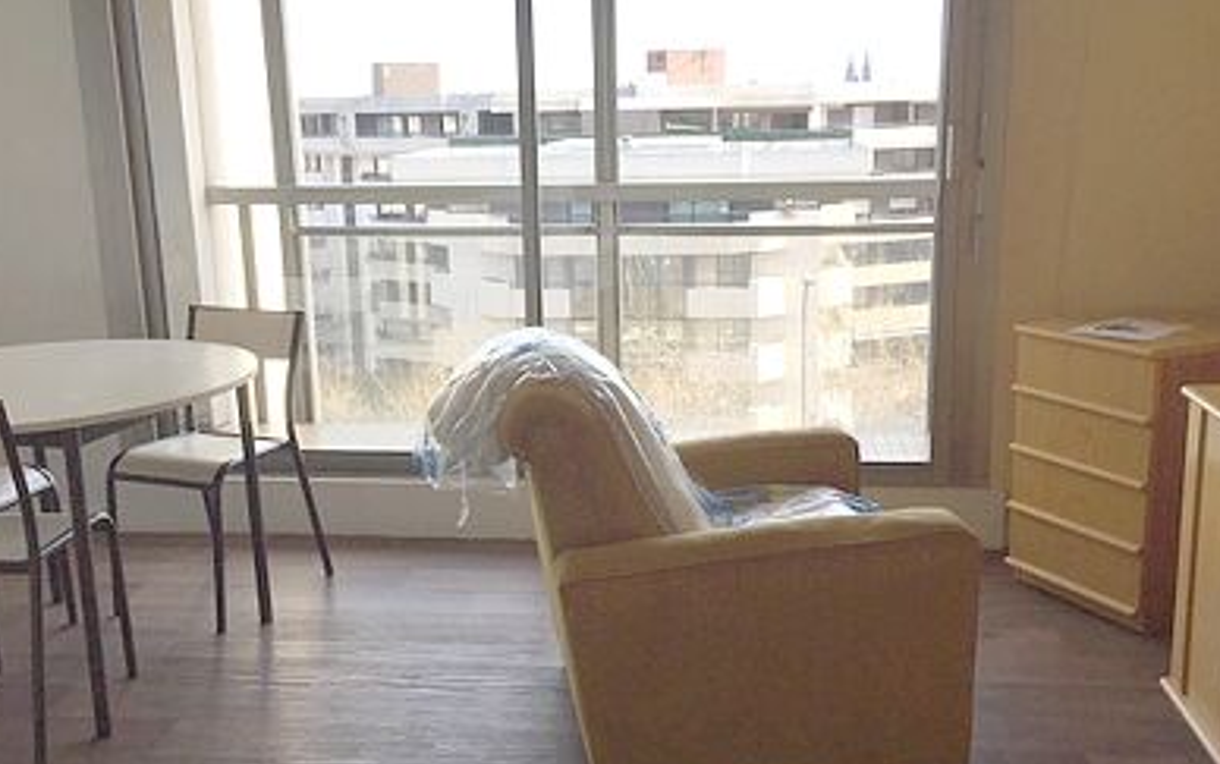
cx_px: 582
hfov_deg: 51.5
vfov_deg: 33.6
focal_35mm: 38
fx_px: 1264
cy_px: 402
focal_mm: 4.15
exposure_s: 1/408
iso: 32
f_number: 2.2
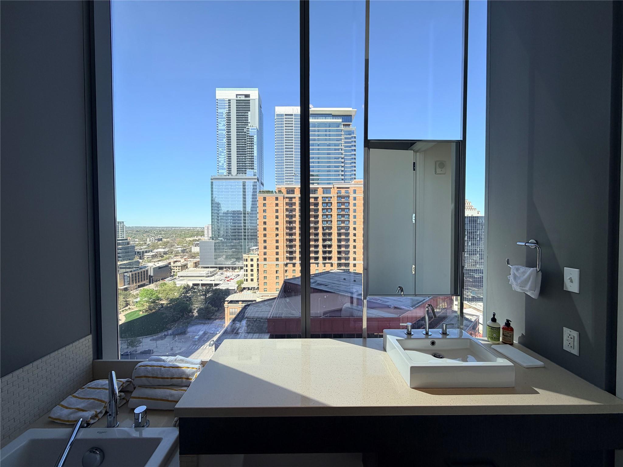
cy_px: 234
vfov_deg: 85.7
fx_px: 252
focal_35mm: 14
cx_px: 312
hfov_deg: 102.1
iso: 40
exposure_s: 1/502
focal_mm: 2.22
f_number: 2.2
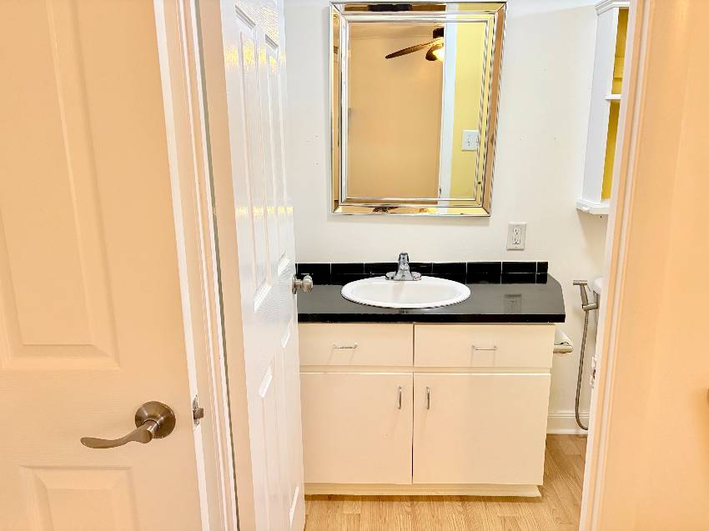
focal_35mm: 26
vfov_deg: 53.0
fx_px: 532
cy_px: 266
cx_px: 354
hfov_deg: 67.3
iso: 250
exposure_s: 1/60
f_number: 1.6
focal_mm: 5.96
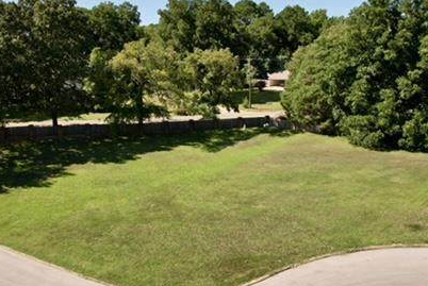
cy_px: 107
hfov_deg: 54.3
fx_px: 417
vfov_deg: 37.7
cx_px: 197
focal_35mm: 35
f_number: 2.8
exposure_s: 1/100
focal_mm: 8.38
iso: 100
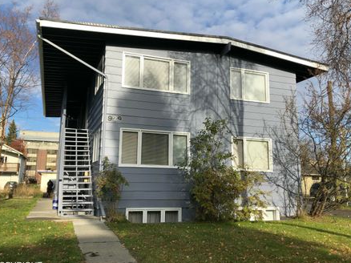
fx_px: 324
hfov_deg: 56.8
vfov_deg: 44.1
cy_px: 129
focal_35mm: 32
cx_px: 165
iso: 20
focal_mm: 3.99
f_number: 1.8
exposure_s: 1/2024
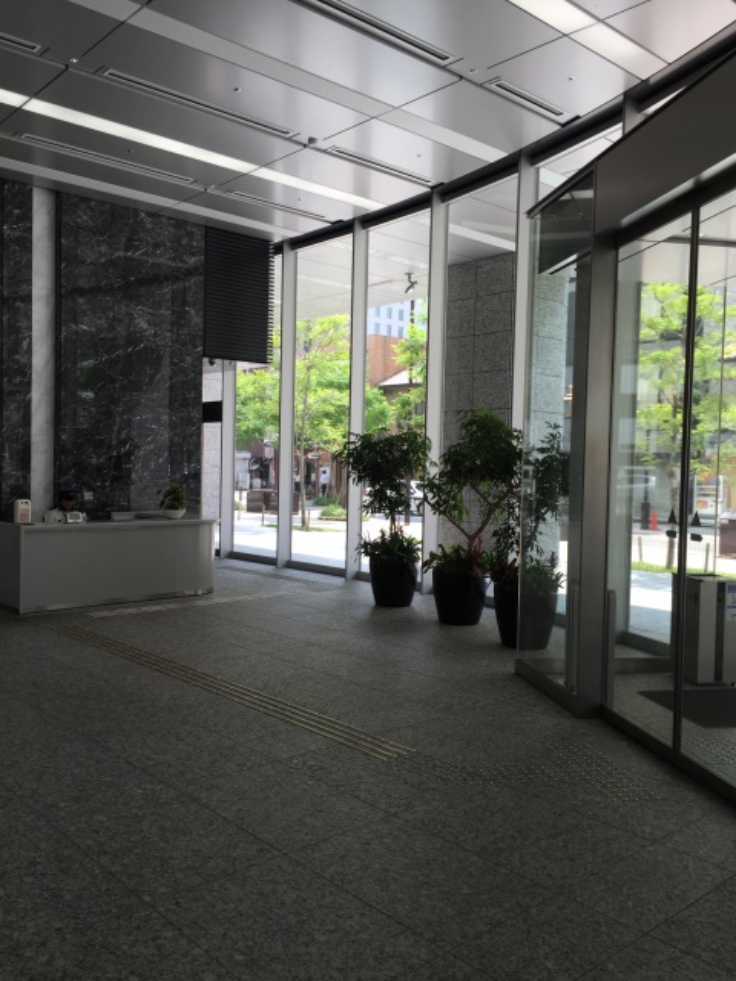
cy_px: 490
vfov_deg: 61.7
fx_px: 822
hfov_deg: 48.2
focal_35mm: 29
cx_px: 368
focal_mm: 4.15
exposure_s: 1/237
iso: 32
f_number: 2.2
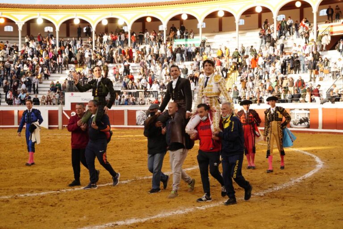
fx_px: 448
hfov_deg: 41.9
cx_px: 172
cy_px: 114
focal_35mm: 47
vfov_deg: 28.7
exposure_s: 1/800
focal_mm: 47
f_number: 6.3
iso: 800
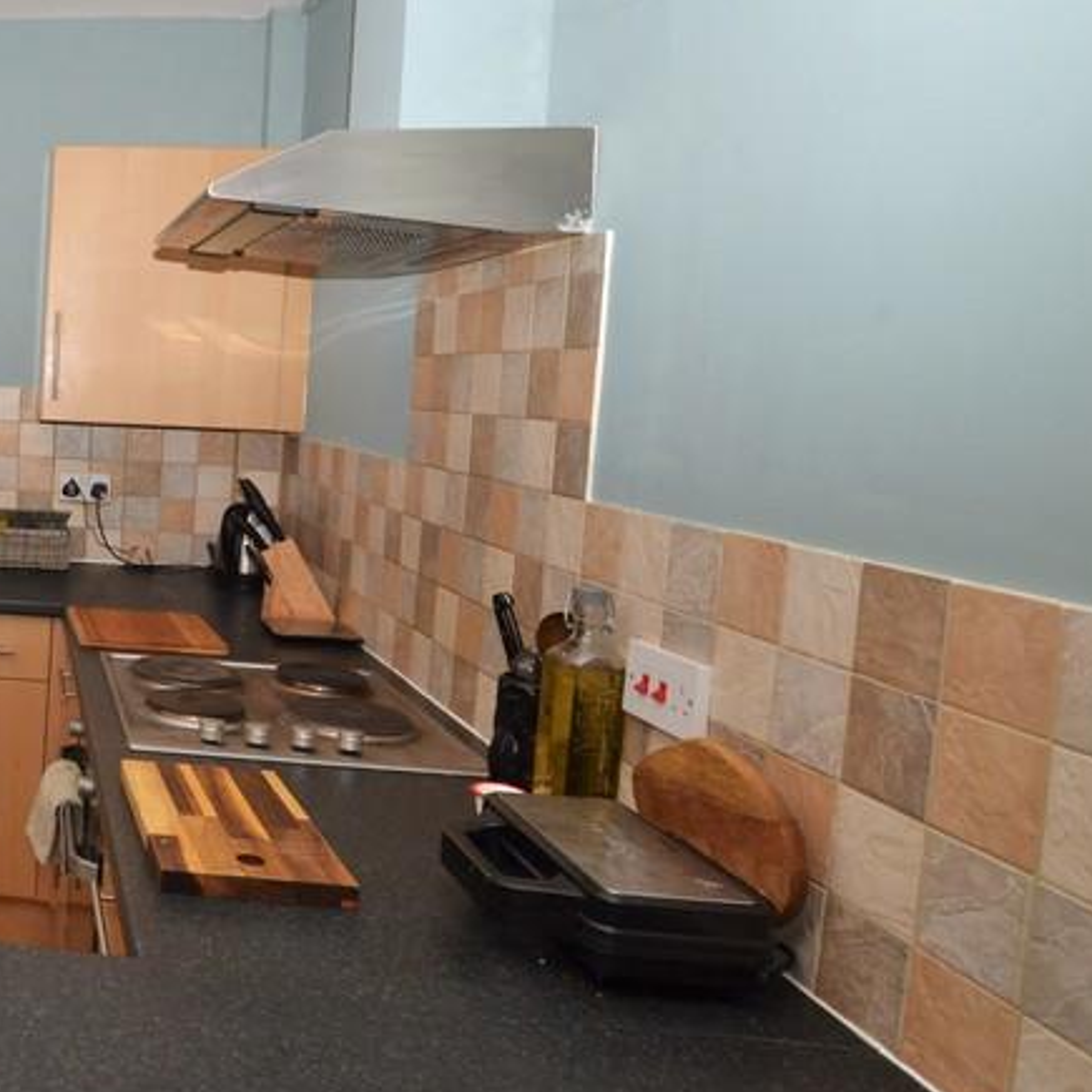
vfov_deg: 53.7
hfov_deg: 40.9
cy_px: 448
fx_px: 1071
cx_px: -161
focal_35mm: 30
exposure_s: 1/125
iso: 800
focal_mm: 10
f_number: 5.6
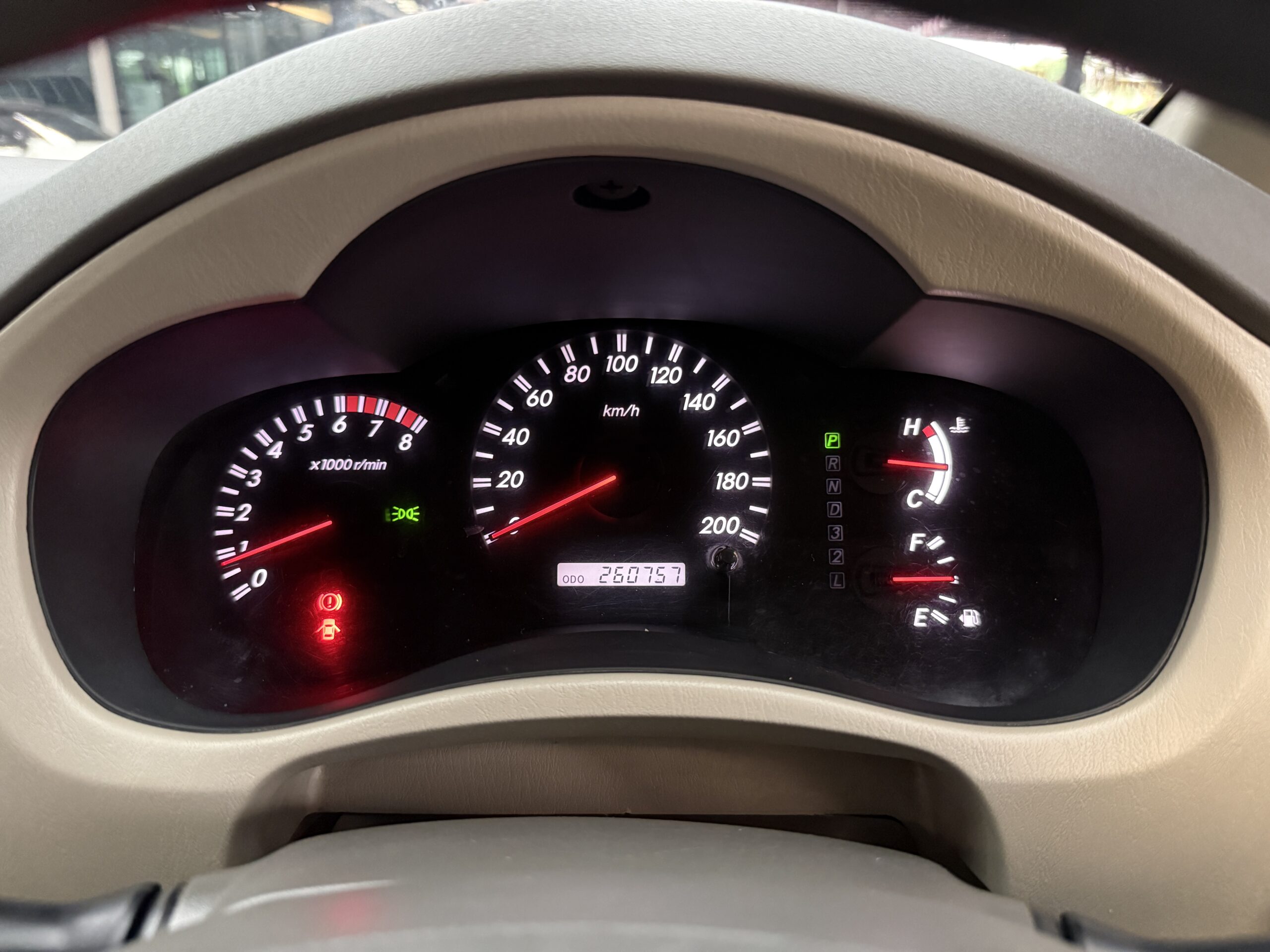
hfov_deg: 71.6
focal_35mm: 24
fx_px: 881
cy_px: 476
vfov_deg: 56.8
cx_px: 635
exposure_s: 1/34
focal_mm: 6.76
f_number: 1.78
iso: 1000
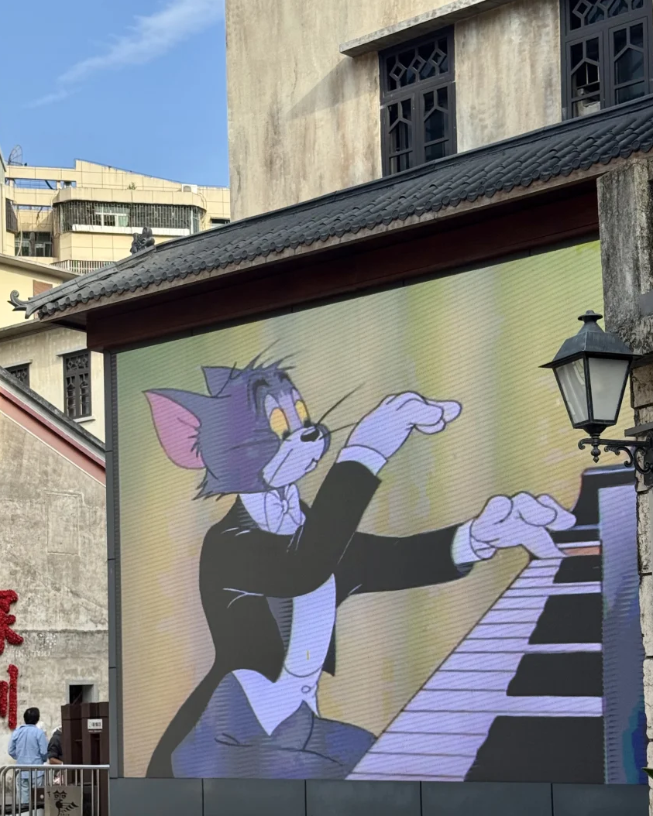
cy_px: 556
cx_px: 327
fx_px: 1546
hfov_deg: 23.8
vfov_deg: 29.3
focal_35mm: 64
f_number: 1.78
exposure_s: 1/2033
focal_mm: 6.76
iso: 80
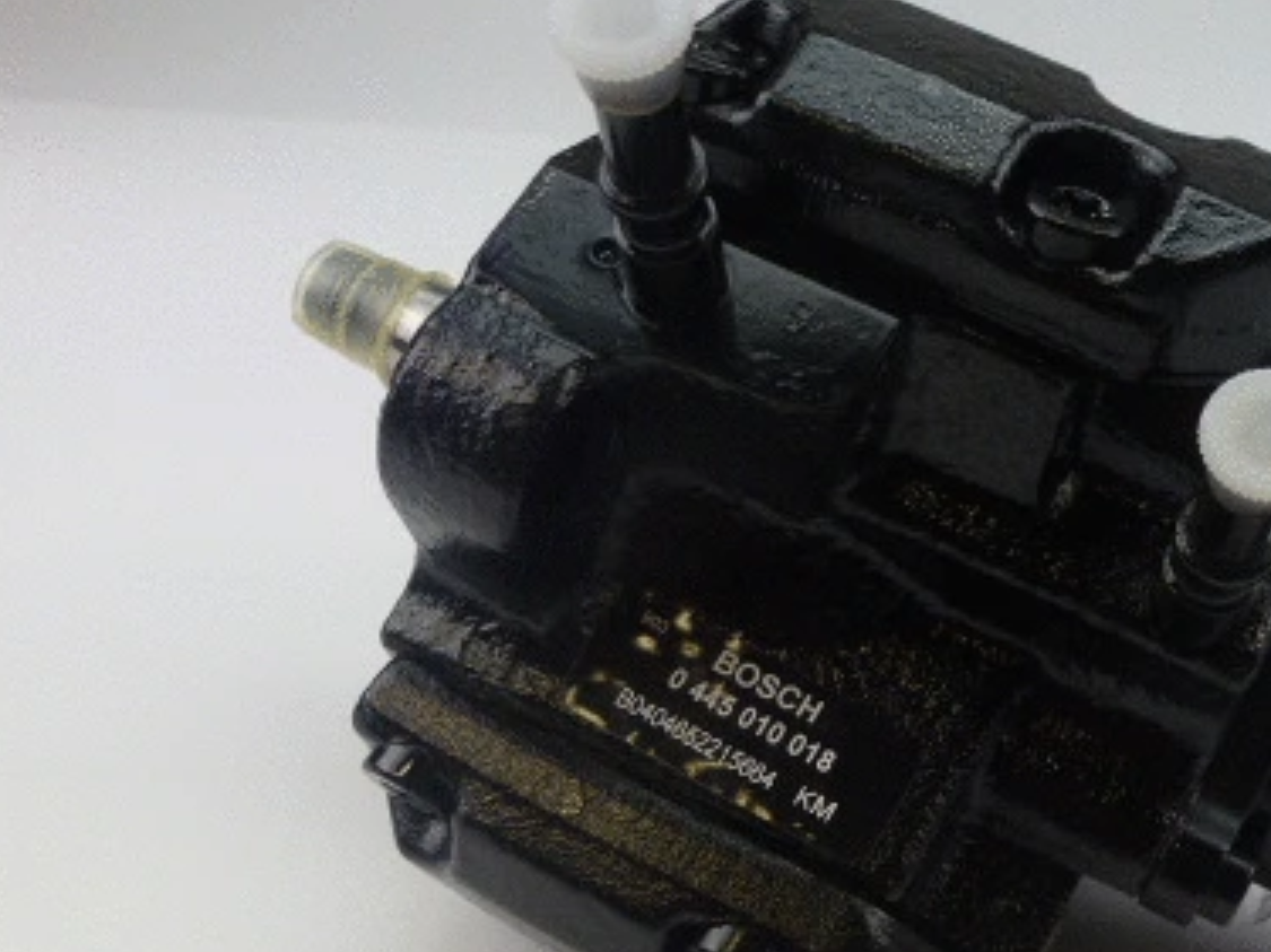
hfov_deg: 44.9
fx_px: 1505
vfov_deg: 34.6
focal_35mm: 41
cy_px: 674
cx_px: 874
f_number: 3.3
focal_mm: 4.3
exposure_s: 1/60
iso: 100
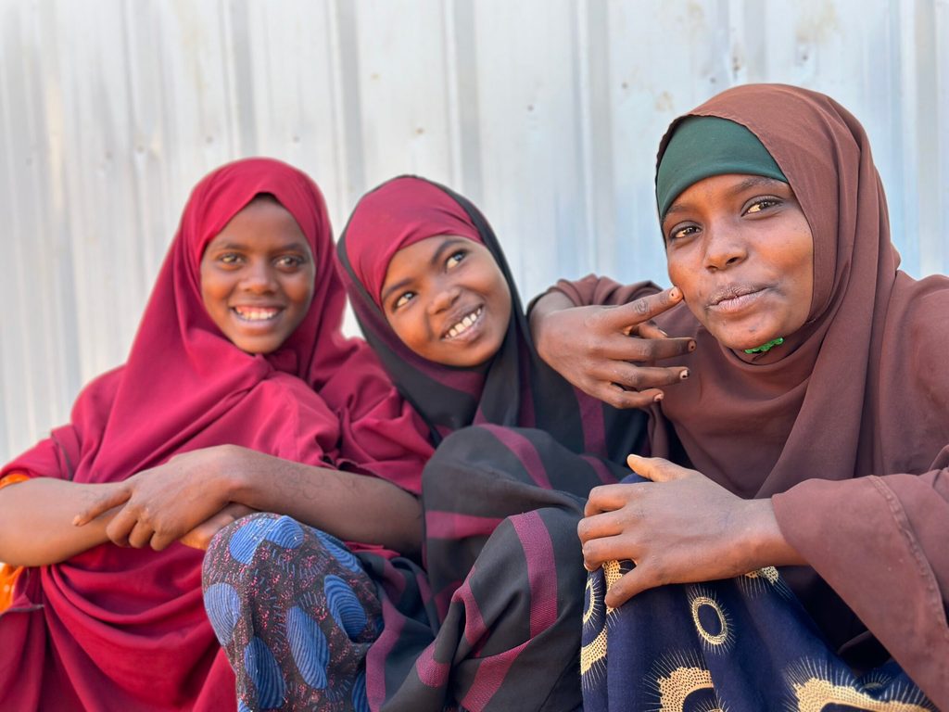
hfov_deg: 39.7
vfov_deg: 30.3
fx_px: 1316
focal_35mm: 48
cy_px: 356
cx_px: 474
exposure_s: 1/274
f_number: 1.78
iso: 80
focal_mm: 6.86
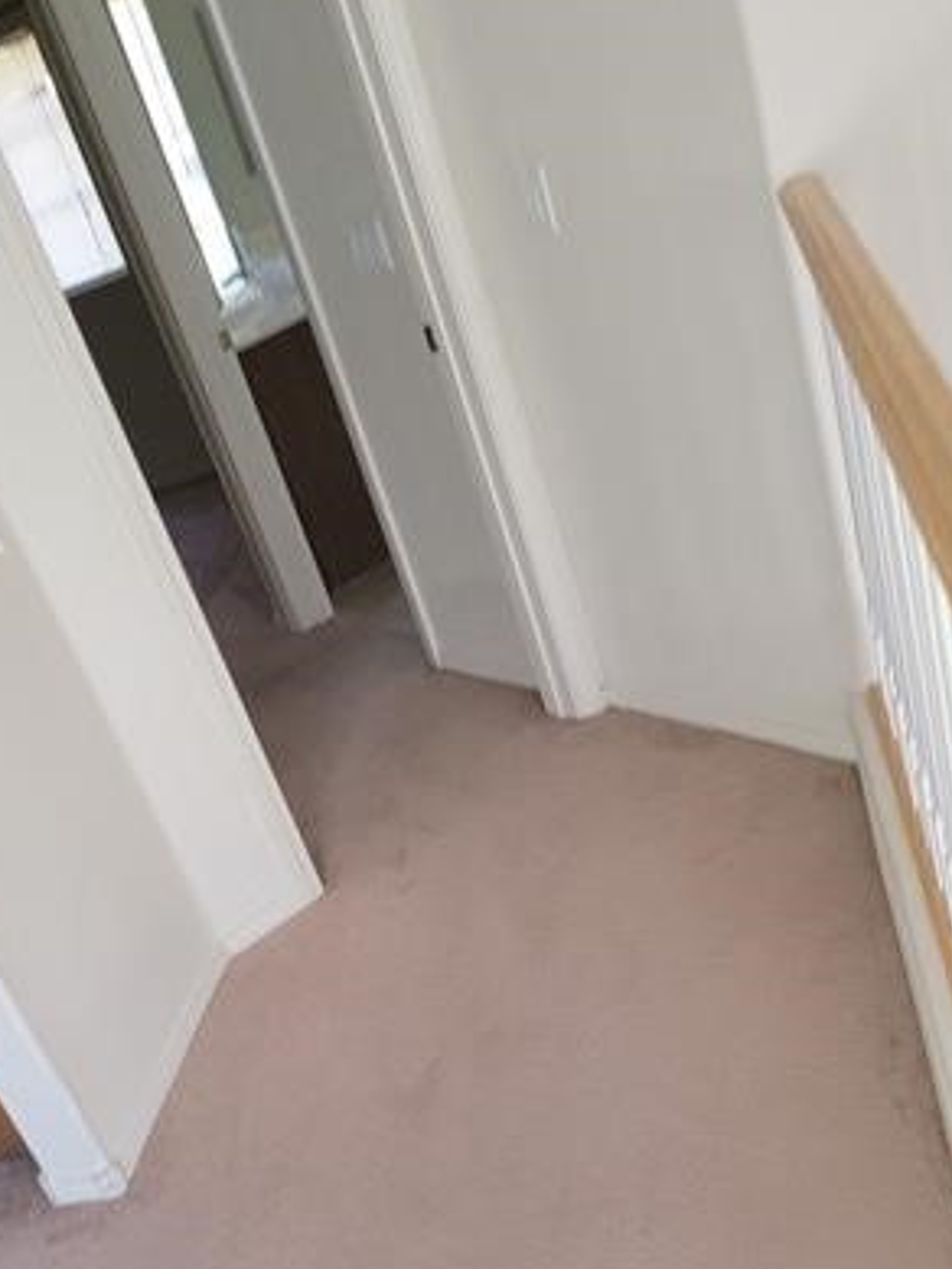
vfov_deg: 49.7
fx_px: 1356
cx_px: 267
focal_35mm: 37
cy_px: 783
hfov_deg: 37.9
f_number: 1.8
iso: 250
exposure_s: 1/120
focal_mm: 6.7
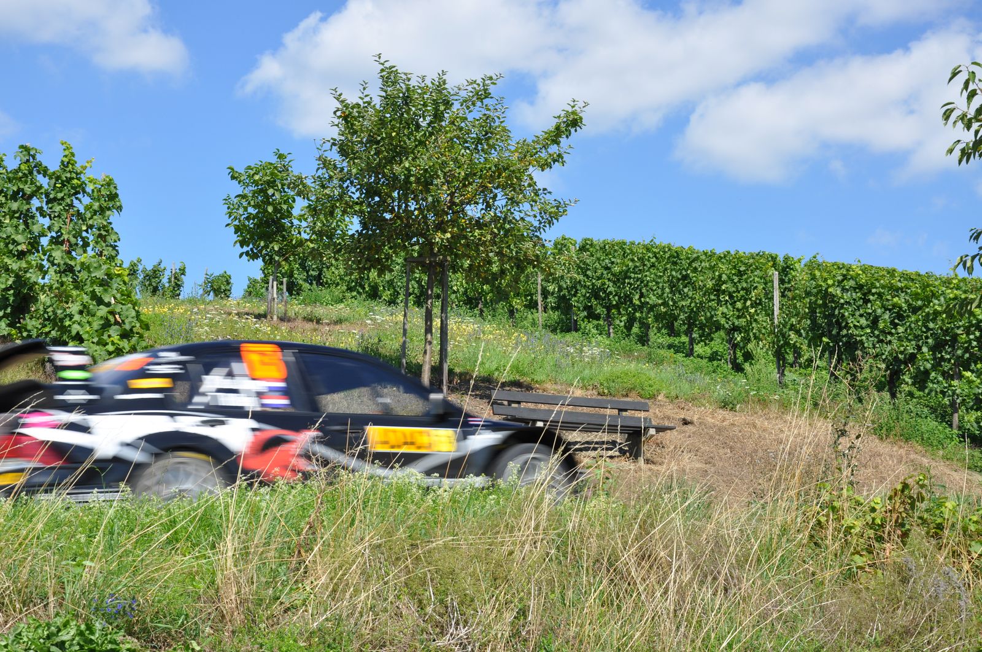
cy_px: 326
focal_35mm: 68
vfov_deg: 20.1
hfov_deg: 29.9
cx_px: 491
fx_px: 1839
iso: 200
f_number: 9
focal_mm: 45
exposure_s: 1/320
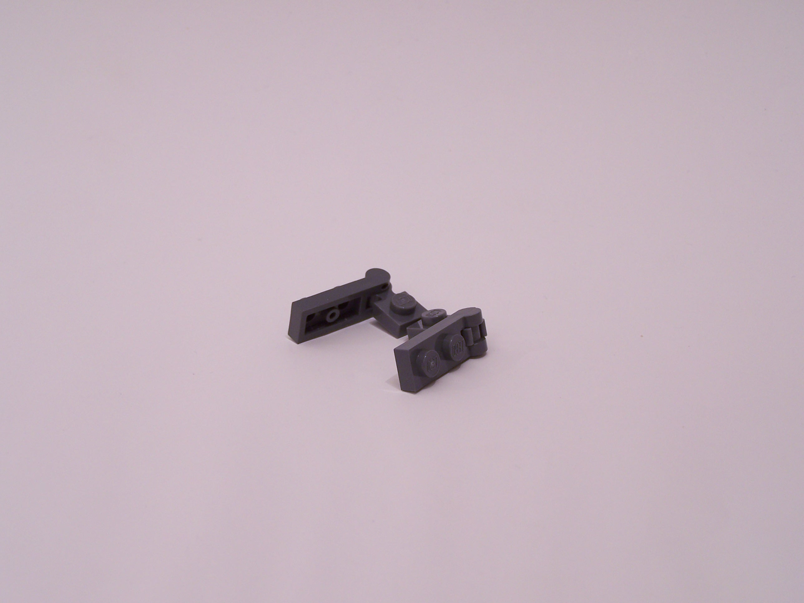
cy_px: 302
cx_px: 402
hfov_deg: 29.0
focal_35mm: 67
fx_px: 1556
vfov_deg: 21.9
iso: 80
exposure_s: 1/4
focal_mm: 11.1
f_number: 3.2
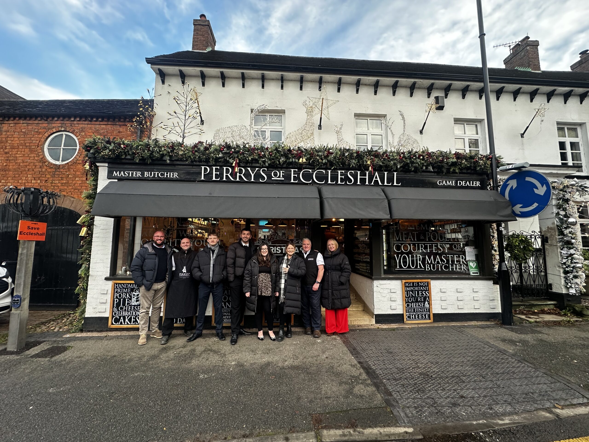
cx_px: 294
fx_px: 238
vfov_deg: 85.7
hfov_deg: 102.1
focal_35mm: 14
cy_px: 221
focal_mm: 2.22
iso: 100
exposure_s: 1/99
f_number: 2.2
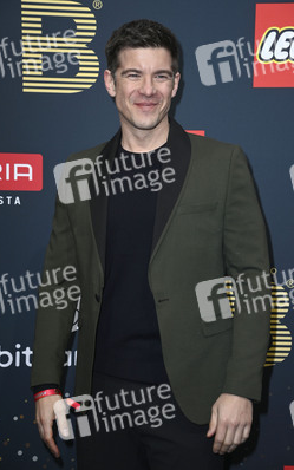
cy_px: 235
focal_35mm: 87
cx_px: 149
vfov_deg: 23.8
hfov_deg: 15.0
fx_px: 1115
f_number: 5.6
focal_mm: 85
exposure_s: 1/250
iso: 320
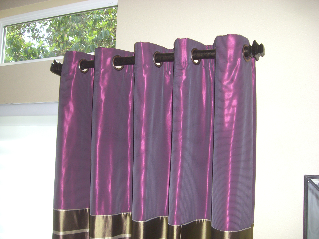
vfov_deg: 37.7
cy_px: 120
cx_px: 160
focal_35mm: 38
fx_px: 350
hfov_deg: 49.0
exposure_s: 1/60
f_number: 2.7
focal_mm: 6.2
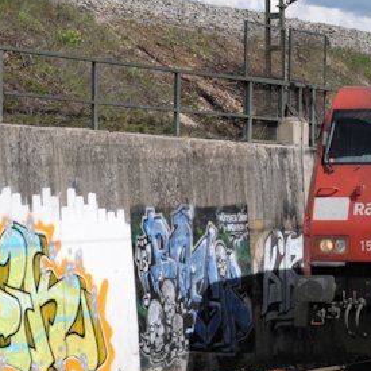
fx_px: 2643
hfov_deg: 7.8
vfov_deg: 8.0
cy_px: 156
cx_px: 645
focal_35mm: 218
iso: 320
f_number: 10
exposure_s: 1/800
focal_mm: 46
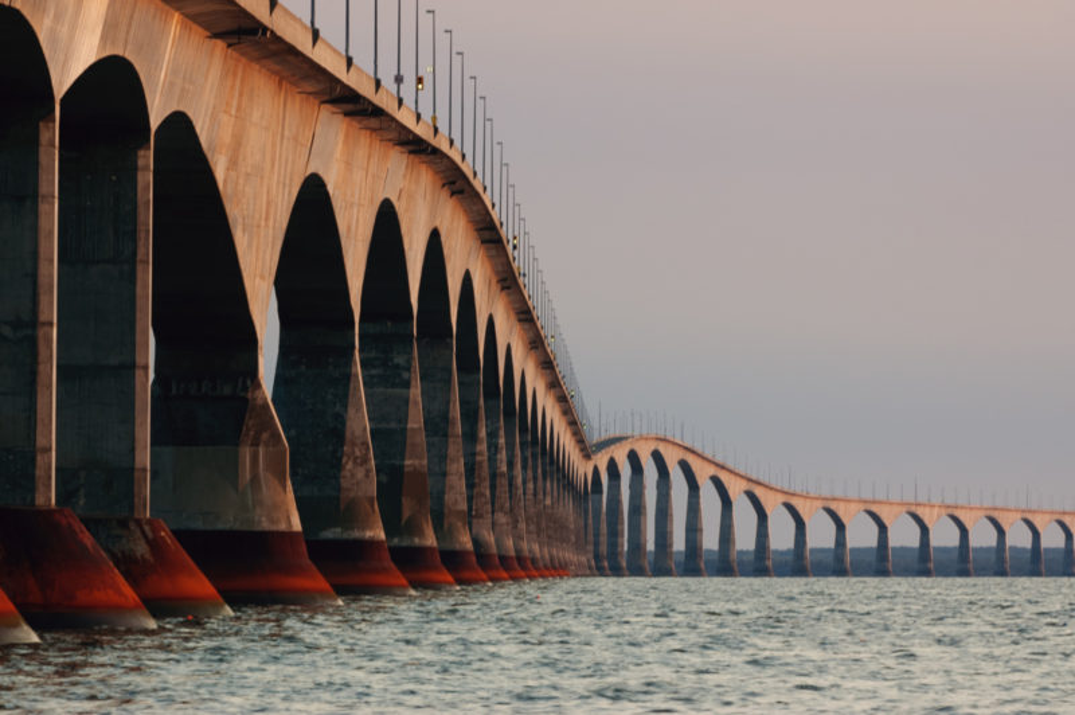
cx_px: 538
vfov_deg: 3.0
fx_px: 13426
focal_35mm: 450
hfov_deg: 4.6
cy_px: 358
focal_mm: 300
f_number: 16
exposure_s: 1/6
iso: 200
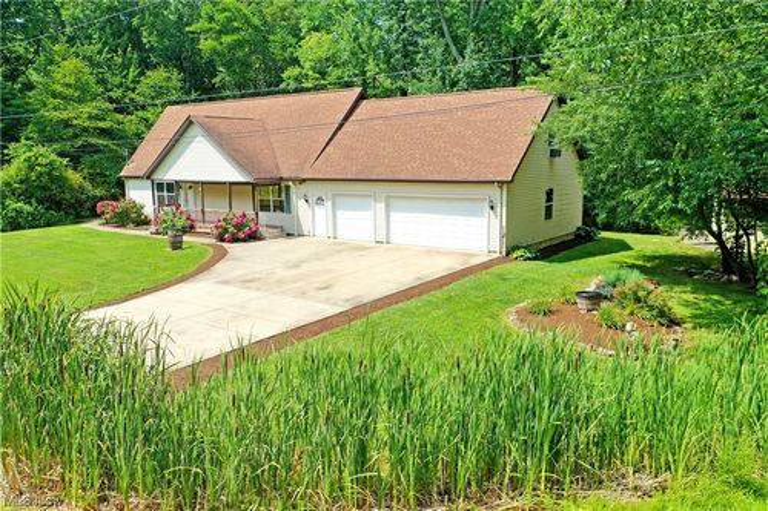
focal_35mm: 28
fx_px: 597
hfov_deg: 65.5
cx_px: 384
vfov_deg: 46.4
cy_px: 256
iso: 100
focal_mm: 10.26
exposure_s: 1/100
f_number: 4
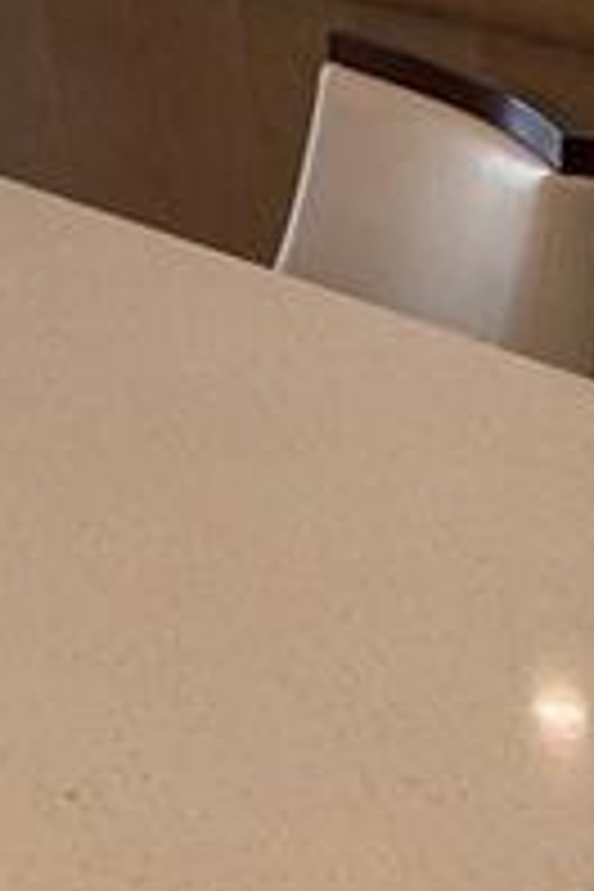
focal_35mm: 105
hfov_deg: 11.6
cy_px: -522
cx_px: -612
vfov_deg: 17.2
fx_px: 2599
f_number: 1.8
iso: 50
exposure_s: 1/120
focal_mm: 4.25
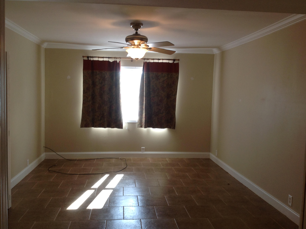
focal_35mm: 35
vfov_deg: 40.6
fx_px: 309
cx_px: 153
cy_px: 114
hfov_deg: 52.7
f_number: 2.4
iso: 80
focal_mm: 4.28
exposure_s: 1/60
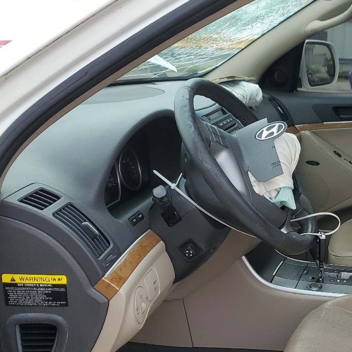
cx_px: 357
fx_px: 610
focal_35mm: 53
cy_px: 274
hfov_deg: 29.9
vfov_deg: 31.5
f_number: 1.5
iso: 50
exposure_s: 1/500
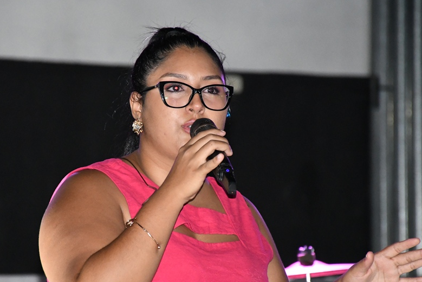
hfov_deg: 7.5
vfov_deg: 5.0
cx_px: 197
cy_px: 172
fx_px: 3236
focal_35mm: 276
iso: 6400
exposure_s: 1/250
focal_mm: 140
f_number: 5.6
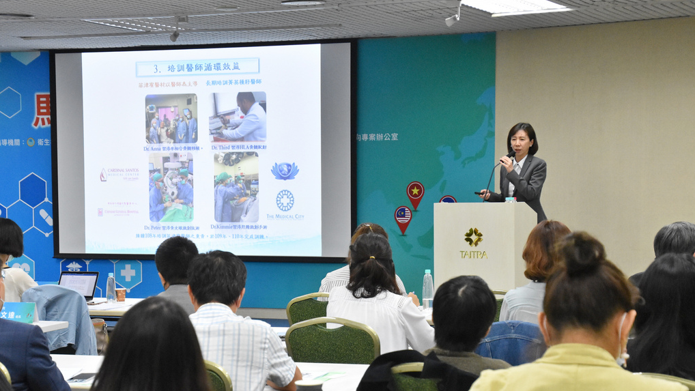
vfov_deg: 15.3
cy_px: 221
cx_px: 348
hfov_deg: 26.8
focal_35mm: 79
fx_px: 1456
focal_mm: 50
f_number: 4.8
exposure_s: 1/320
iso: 3200
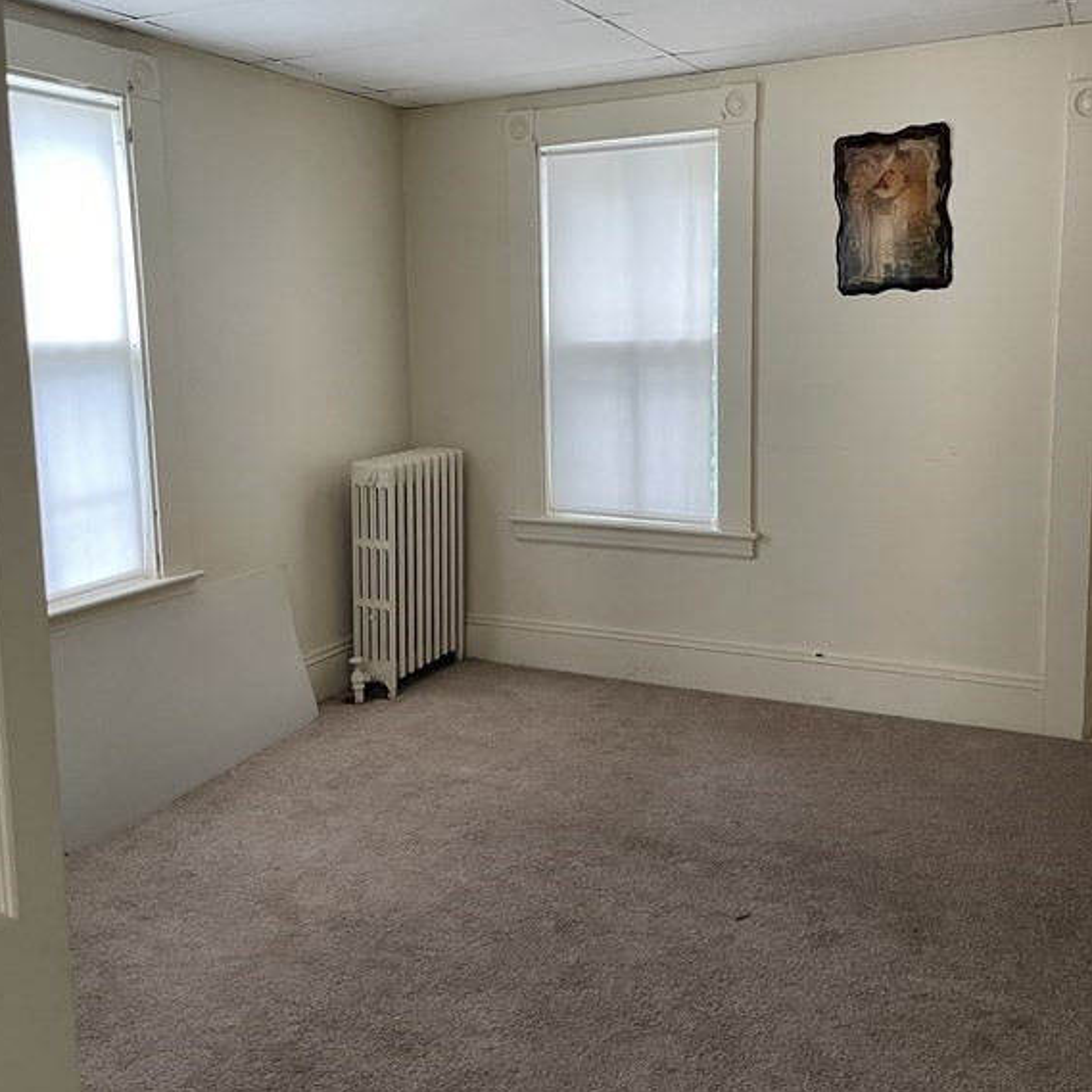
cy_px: 487
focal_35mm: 31
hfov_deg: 52.5
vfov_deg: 52.4
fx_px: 1106
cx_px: 541
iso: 125
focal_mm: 5.1
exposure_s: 1/96
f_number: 1.6
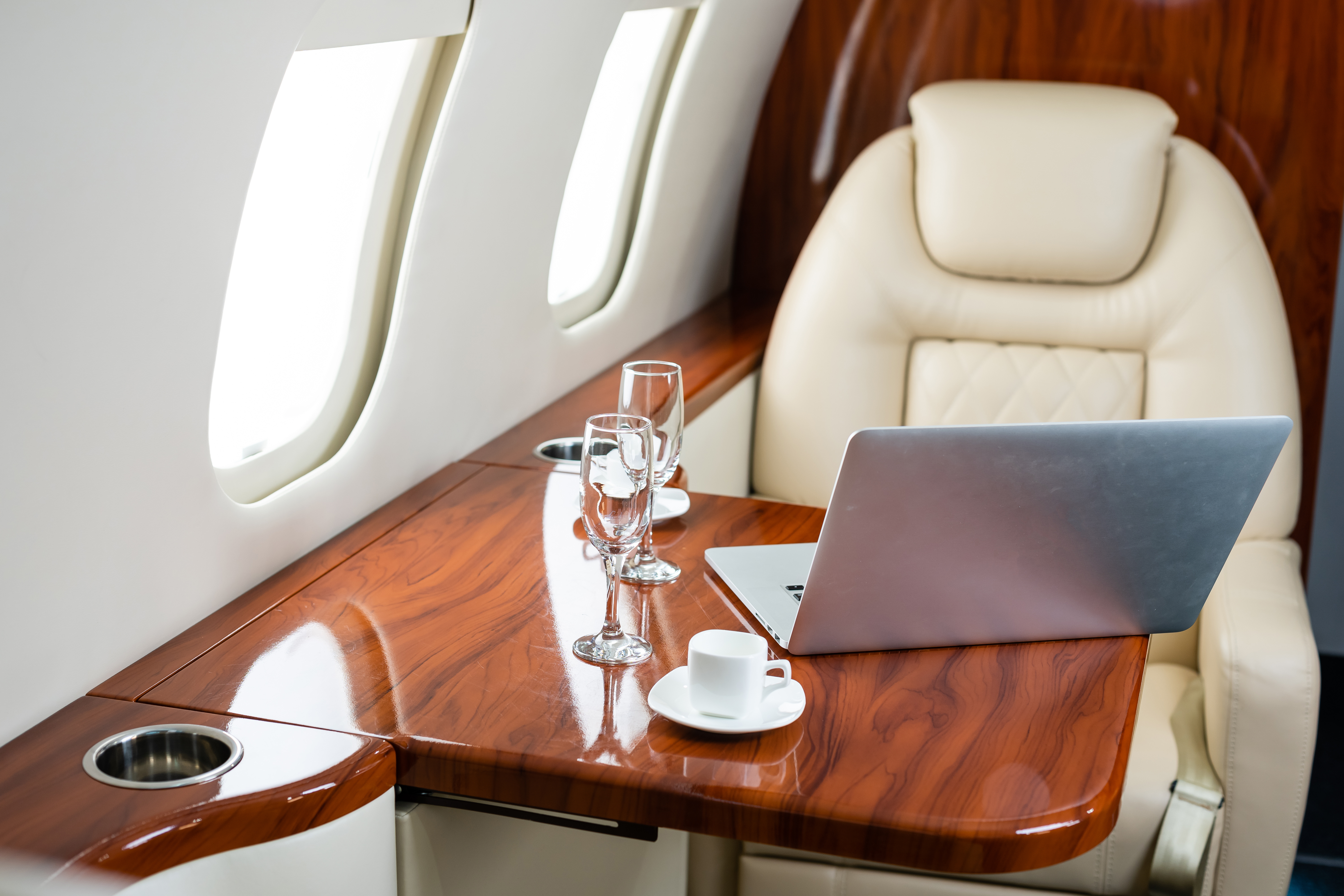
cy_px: 448
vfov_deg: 27.0
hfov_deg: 39.6
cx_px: 672
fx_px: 1867
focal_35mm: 50
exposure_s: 1/100
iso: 160
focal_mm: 50
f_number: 4
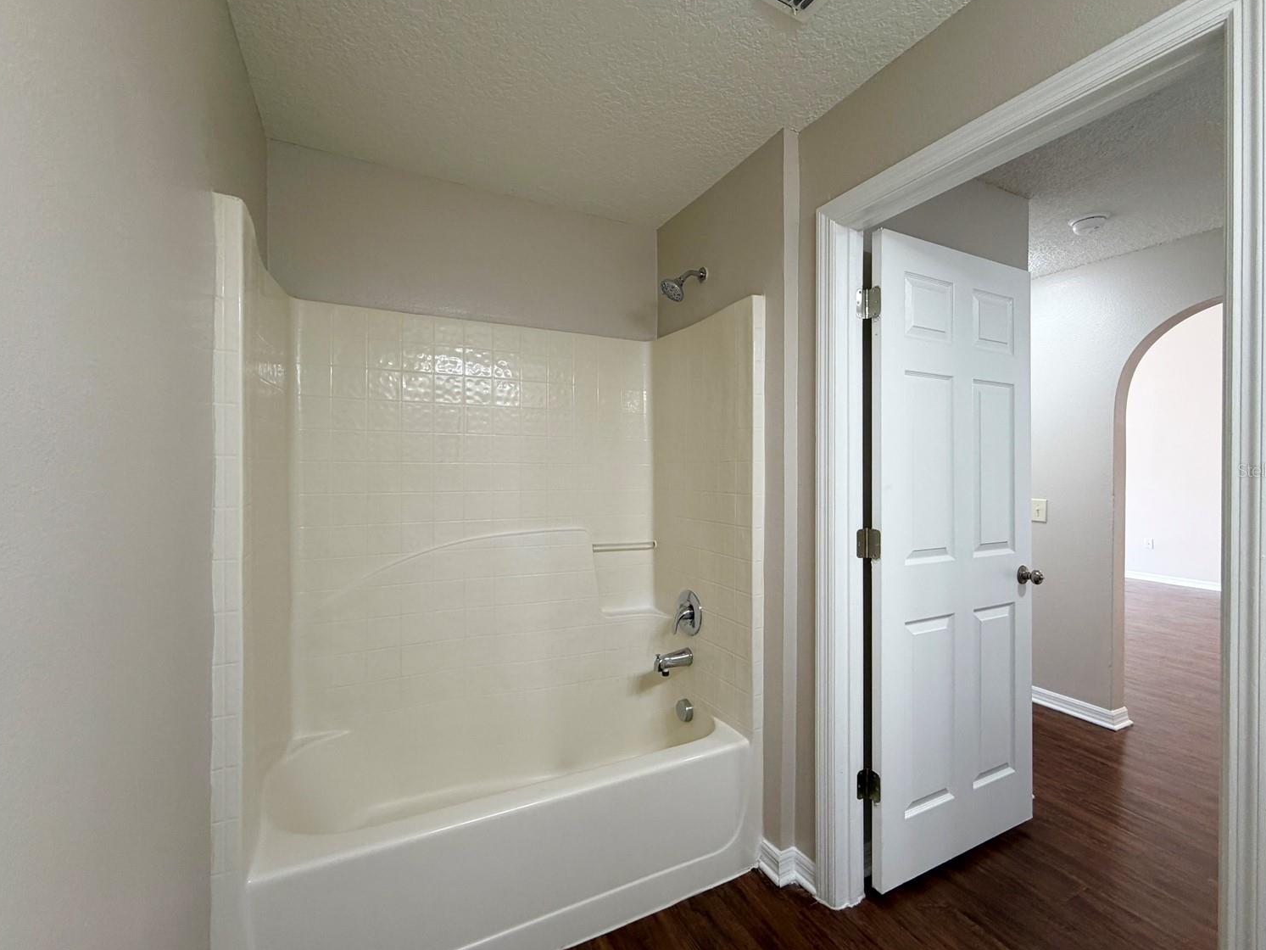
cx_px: 639
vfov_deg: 81.8
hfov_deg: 98.2
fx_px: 549
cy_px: 470
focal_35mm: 15
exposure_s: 1/60
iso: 160
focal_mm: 2.22
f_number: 2.2
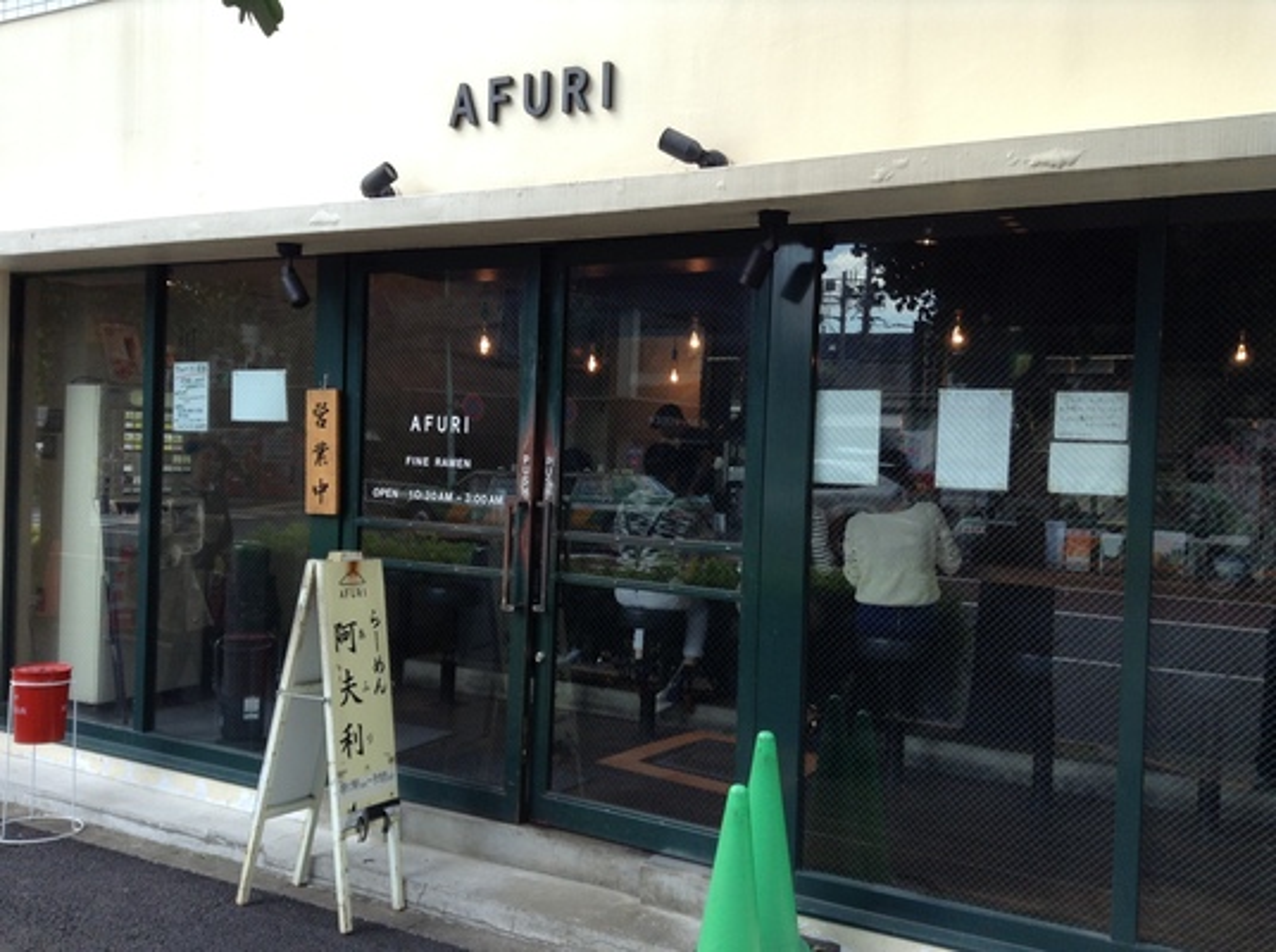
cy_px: 476
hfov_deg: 55.4
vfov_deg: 42.8
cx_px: 638
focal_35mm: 33
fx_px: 1214
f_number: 2.4
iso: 32
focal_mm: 3.3
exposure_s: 1/154
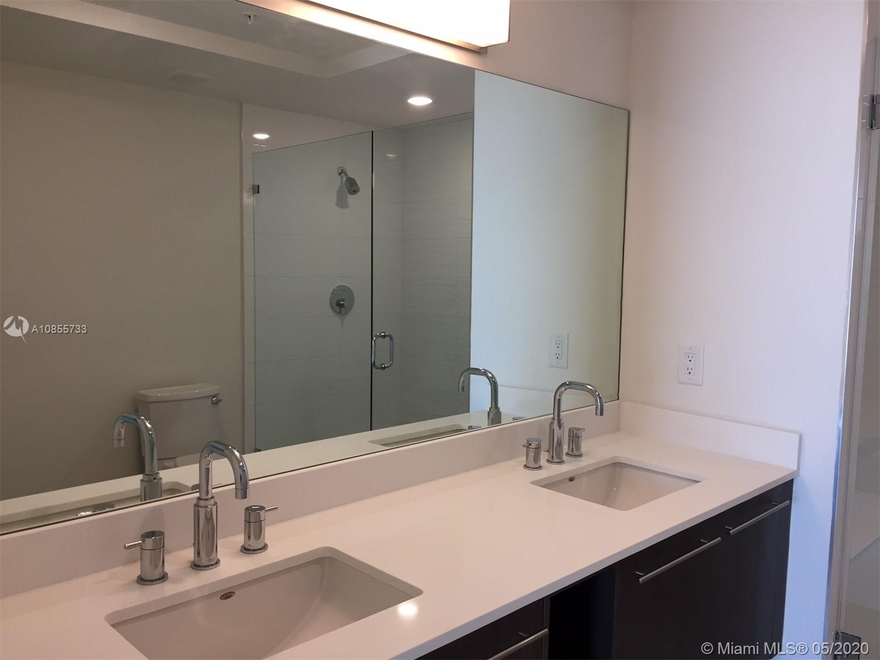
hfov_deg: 61.7
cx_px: 440
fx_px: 737
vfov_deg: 48.2
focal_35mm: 29
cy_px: 330
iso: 32
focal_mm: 4.15
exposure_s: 1/30
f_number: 2.2
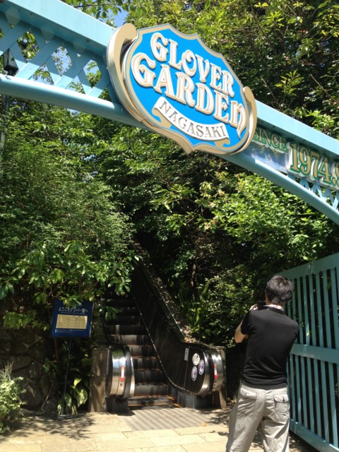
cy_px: 226
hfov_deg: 40.7
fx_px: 457
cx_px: 170
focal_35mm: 35
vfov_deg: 52.6
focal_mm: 4.28
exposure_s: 1/546
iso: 64
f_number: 2.4
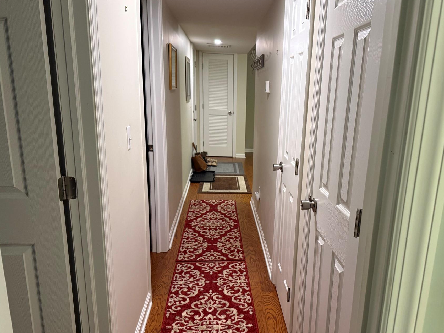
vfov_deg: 48.0
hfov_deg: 61.2
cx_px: 265
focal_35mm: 29
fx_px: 372
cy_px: 193
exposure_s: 1/60
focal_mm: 6.76
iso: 250
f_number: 1.78
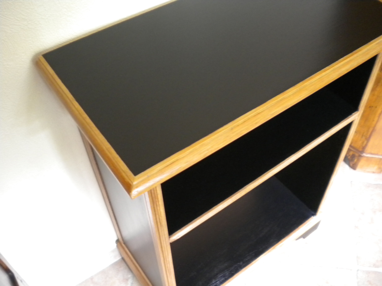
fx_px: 386
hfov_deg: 52.6
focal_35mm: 35
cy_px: 143
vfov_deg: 40.7
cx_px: 191
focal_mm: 6.3
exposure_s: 1/11.4
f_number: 3.1
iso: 400
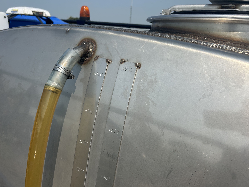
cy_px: 94
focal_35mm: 26
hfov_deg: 67.3
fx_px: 187
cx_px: 124
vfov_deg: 53.1
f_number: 1.5
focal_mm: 5.7
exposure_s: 1/8000
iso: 50
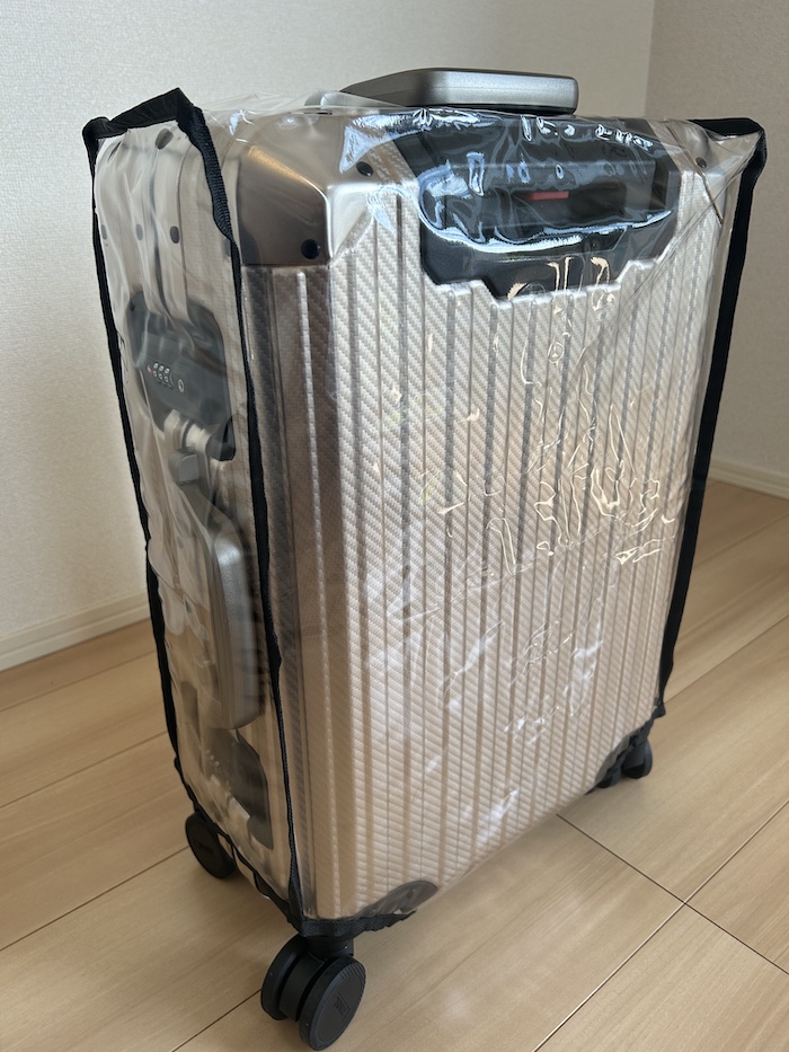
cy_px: 526
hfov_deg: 53.1
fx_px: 790
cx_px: 394
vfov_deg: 67.3
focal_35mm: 26
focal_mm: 5.7
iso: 50
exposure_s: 1/298
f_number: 1.5
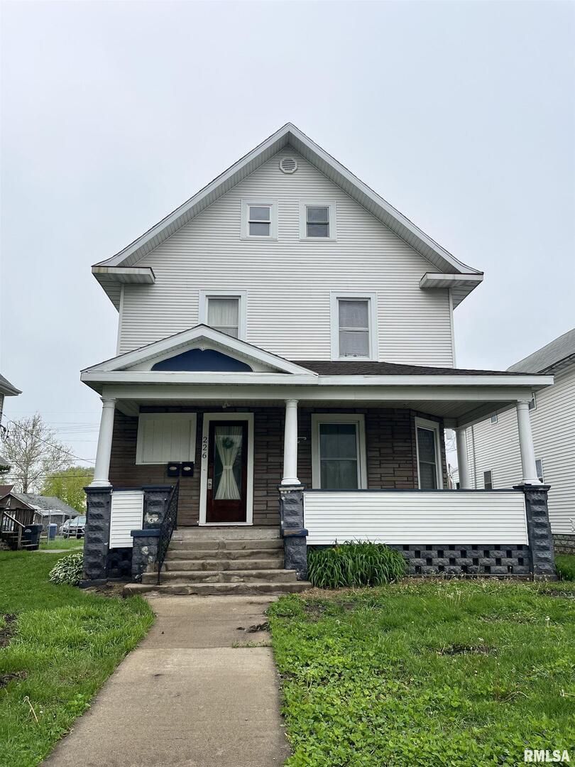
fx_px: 576
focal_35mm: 26
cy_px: 384
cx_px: 288
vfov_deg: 67.3
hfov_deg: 53.1
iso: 50
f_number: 1.6
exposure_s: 1/2024
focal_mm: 5.1
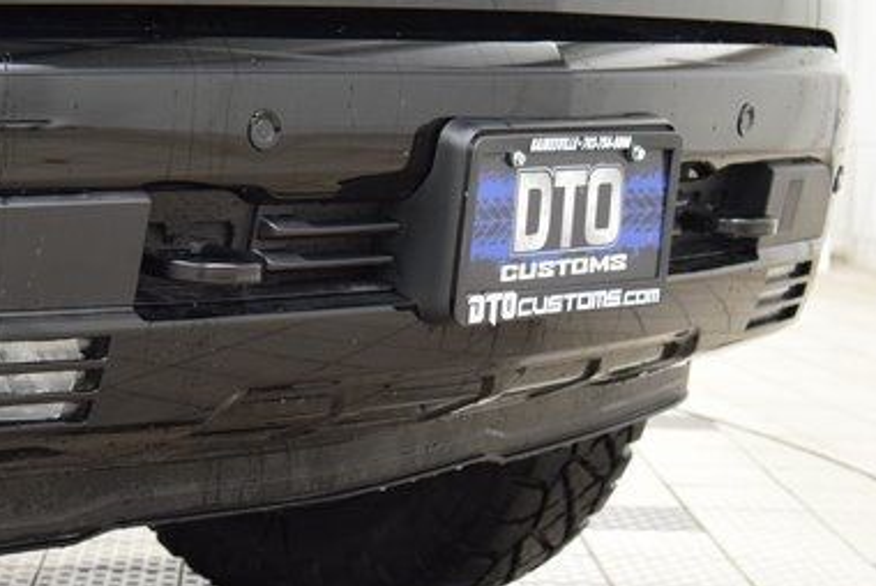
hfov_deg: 19.1
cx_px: 175
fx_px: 2581
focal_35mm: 106
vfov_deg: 12.9
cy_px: 250
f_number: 6.3
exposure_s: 1/15
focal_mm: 42
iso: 1600
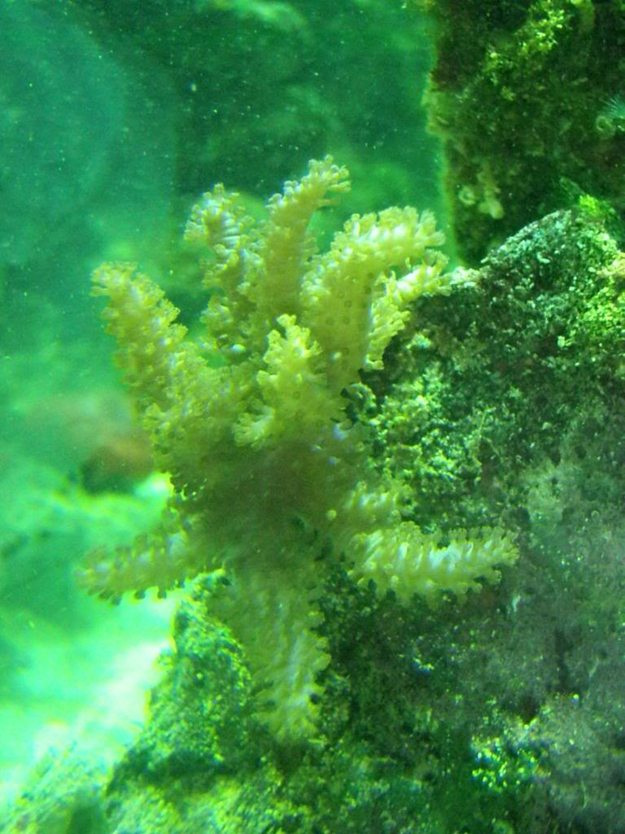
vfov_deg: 37.5
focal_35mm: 51
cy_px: 417
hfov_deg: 28.6
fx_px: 1228
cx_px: 312
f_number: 4
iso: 2500
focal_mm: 9.1
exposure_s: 1/125
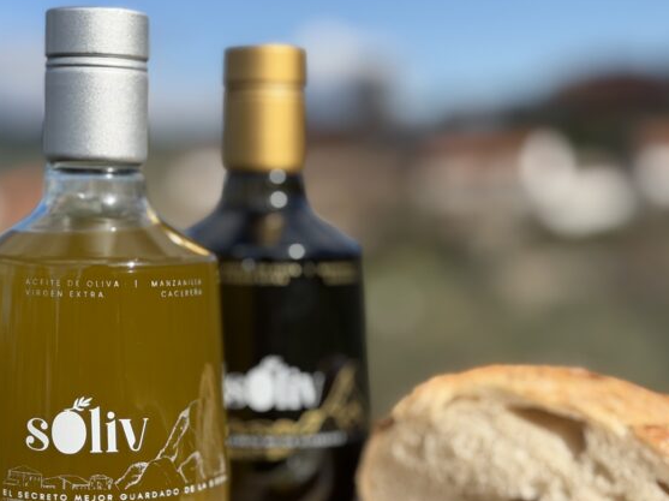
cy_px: 318
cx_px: 243
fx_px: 1333
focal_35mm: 69
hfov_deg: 28.1
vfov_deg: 21.2
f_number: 1.78
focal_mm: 6.76
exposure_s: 1/4878
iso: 80
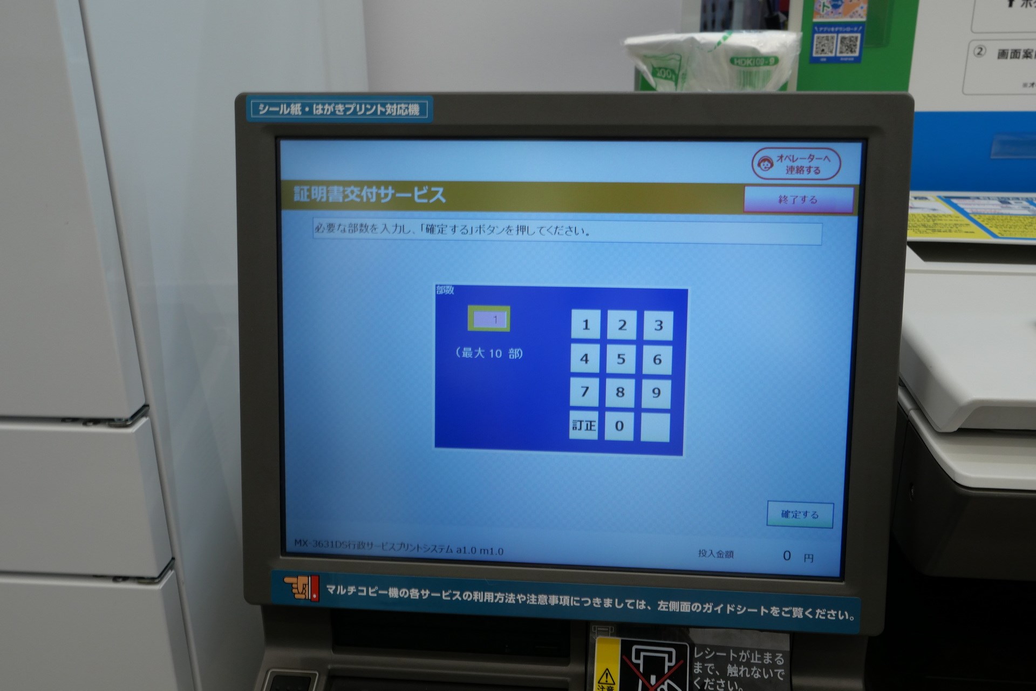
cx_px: 518
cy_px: 346
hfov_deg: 57.2
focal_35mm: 33
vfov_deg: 40.0
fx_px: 950
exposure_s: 1/40
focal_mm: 16
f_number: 6.3
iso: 400
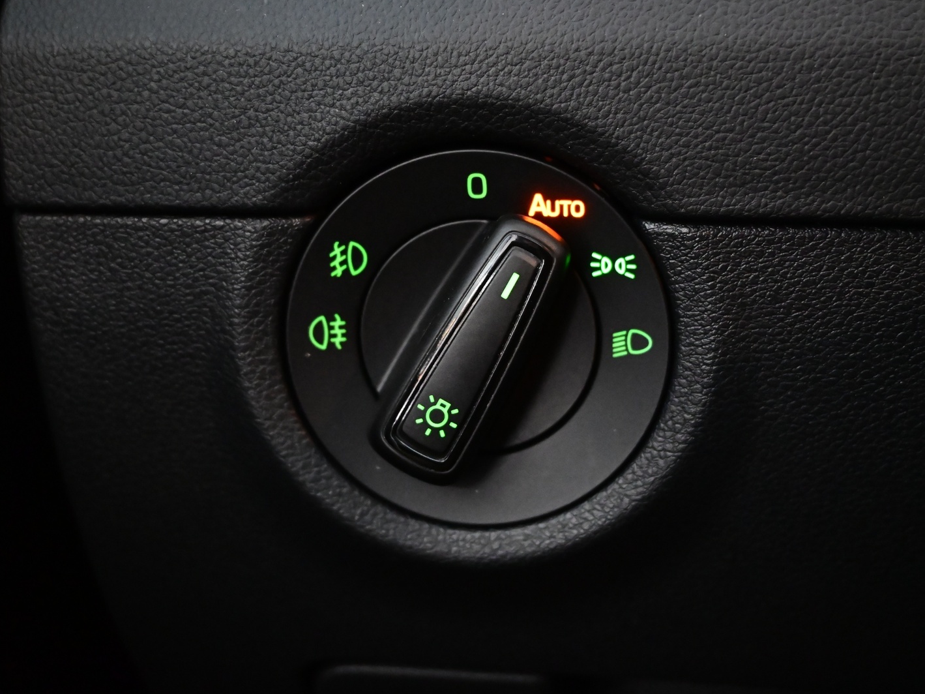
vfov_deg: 32.0
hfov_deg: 41.8
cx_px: 466
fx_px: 1210
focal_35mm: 45
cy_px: 344
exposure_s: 1/25
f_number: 4.5
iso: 6400
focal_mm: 27.5
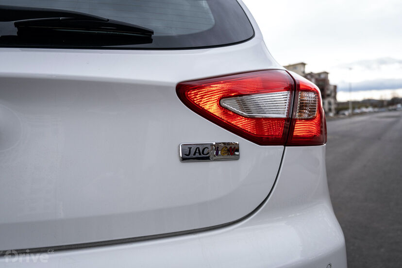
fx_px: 346
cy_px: 134
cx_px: 201
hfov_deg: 60.3
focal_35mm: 31
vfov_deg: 42.3
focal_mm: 20.5
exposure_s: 1/640
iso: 400
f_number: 3.2
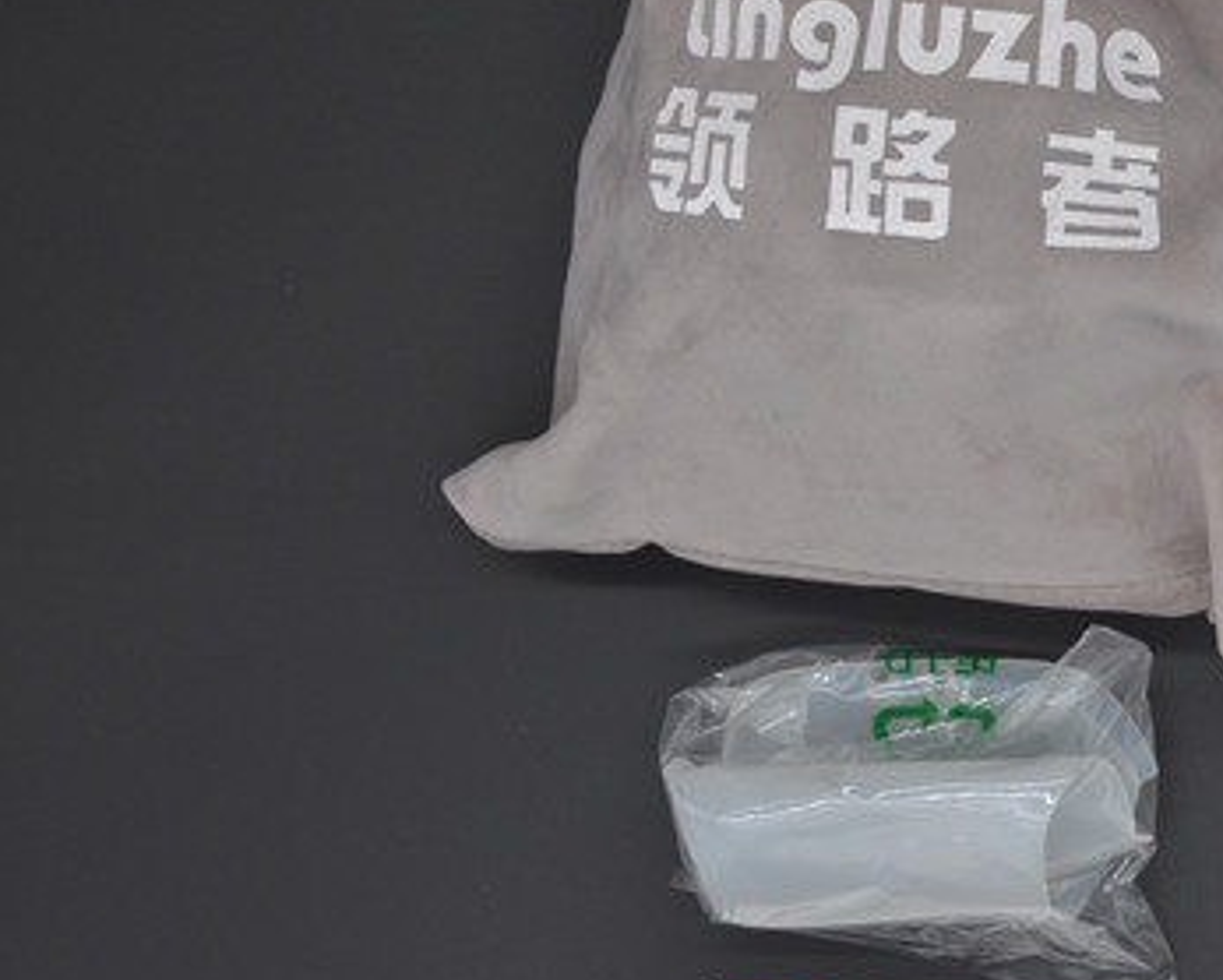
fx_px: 3513
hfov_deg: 19.0
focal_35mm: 97
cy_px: 432
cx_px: 1346
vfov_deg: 15.9
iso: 320
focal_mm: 30
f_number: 9
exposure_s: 1/40
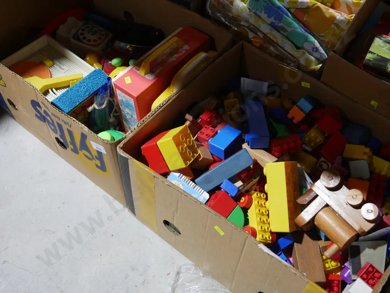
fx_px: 451
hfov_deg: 46.8
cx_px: 195
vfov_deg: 36.0
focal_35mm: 40
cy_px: 146
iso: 800
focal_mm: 20
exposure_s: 1/60
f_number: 4.5
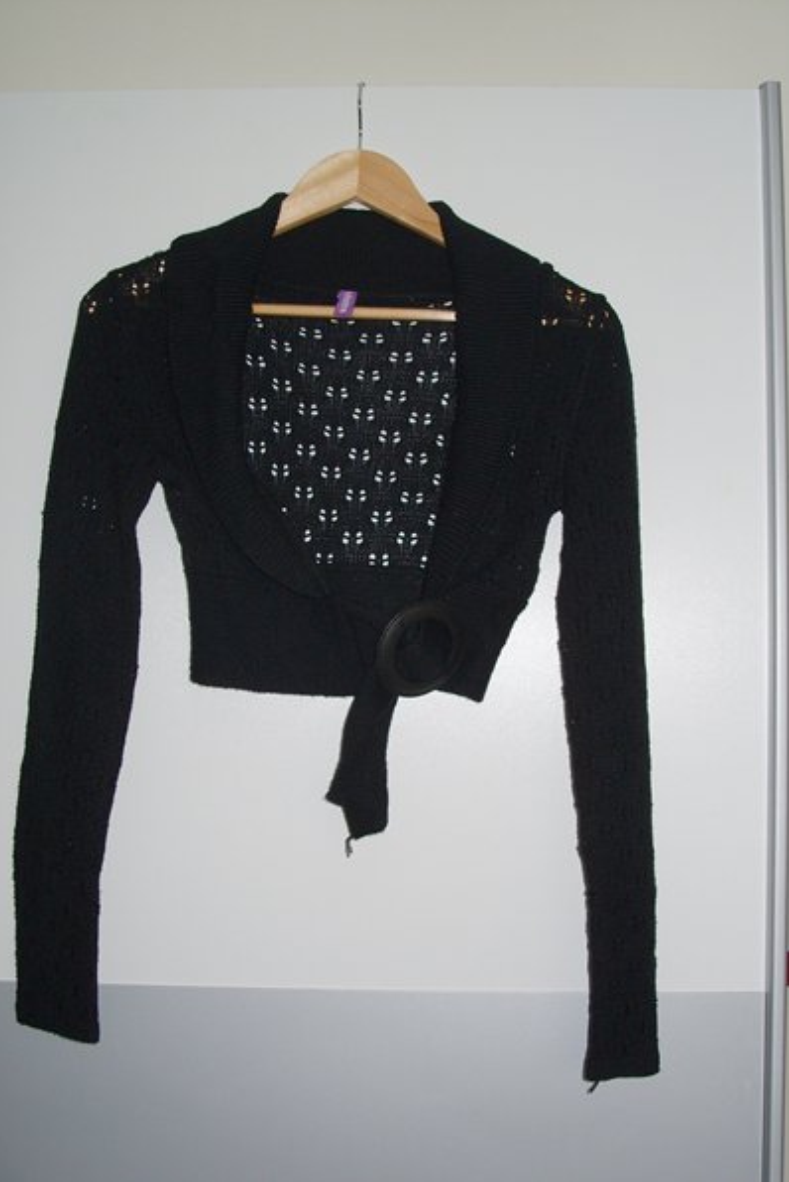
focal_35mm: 45
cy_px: 589
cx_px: 406
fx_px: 1478
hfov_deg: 29.9
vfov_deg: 43.6
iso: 50
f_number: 2.9
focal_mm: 8.86
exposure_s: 1/42
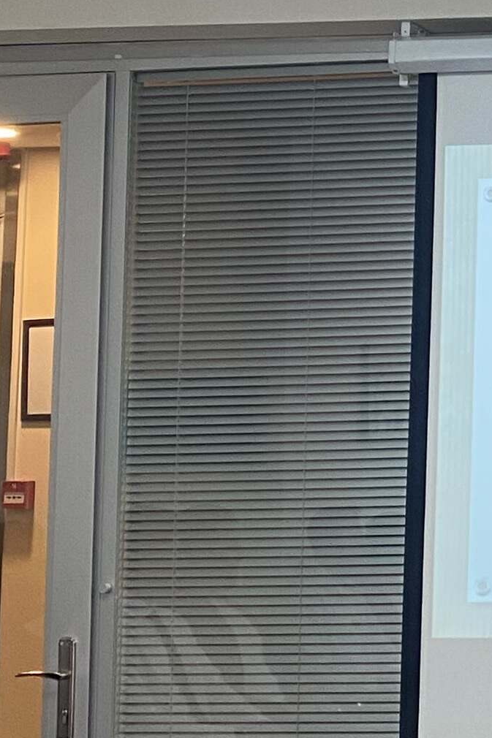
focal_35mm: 108
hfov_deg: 11.9
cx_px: 822
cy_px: 62
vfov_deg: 18.6
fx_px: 2215
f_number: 1.8
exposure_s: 1/50
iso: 80
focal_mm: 4.25
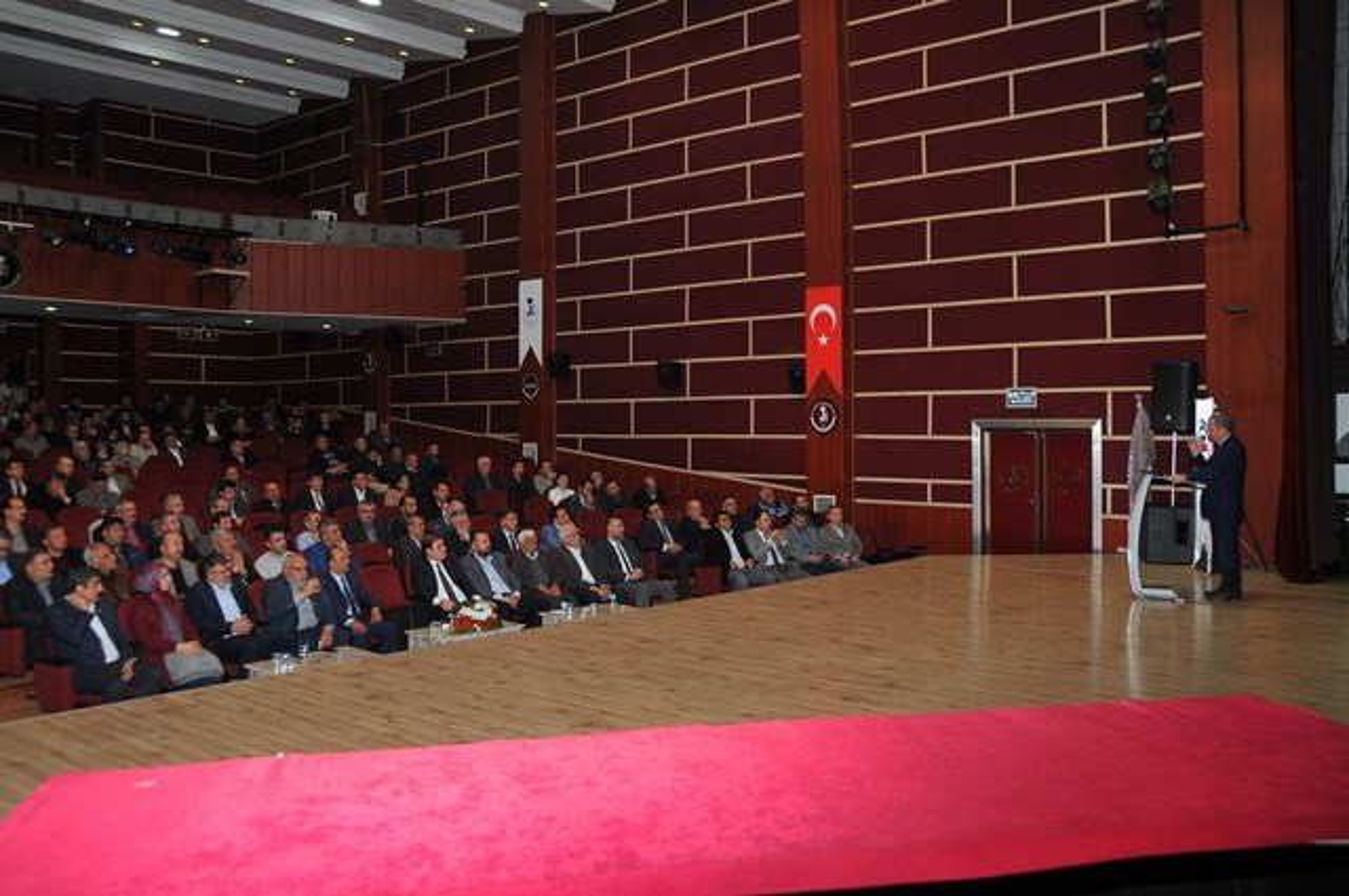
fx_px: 1123
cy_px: 448
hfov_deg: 62.0
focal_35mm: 30
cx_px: 674
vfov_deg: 43.5
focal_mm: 20
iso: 400
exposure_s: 1/60
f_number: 5.6
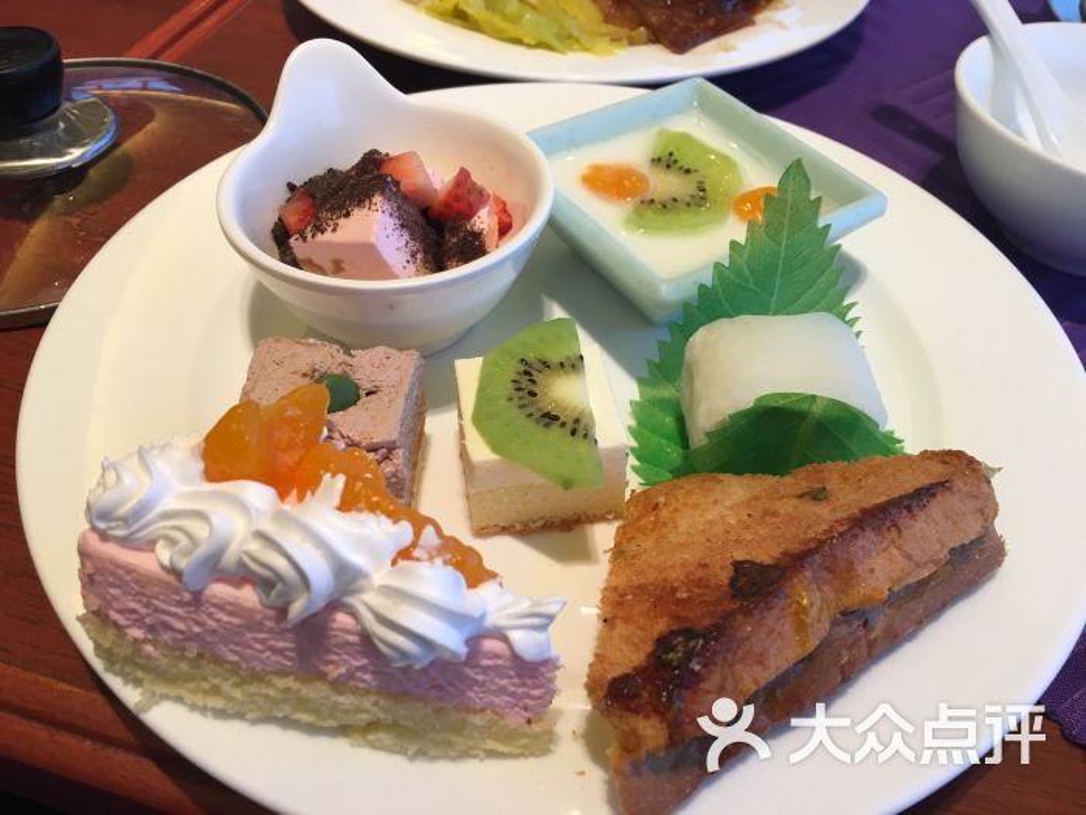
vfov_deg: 48.2
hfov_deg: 61.7
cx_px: 543
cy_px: 408
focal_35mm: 29
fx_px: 910
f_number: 2.2
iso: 64
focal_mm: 4.15
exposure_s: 1/33
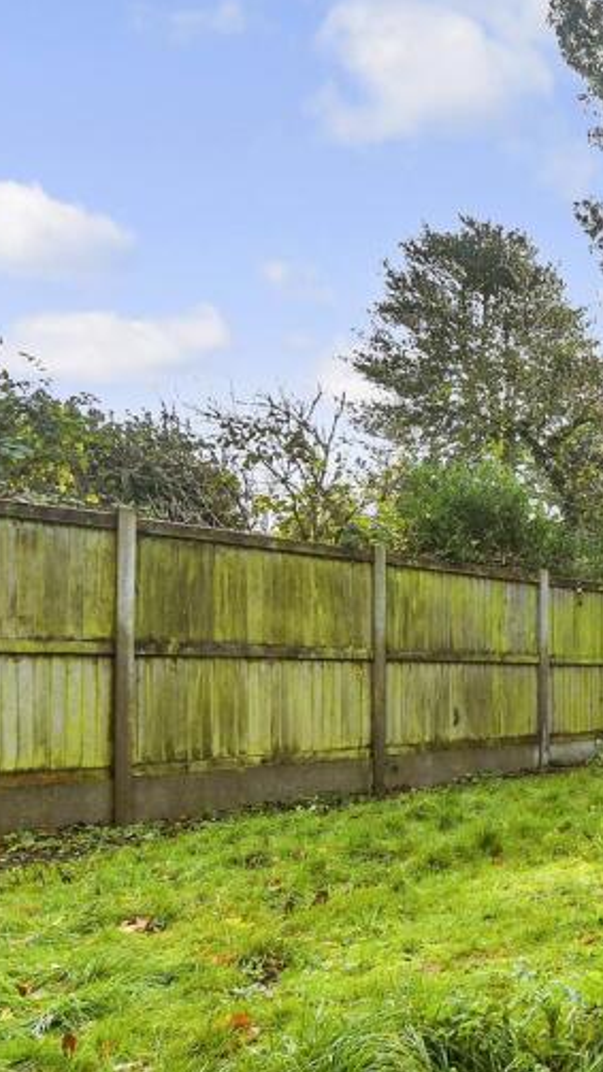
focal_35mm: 32
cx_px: 827
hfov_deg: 28.5
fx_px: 909
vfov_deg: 60.5
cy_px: 643
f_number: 8
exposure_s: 1/80
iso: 160
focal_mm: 10
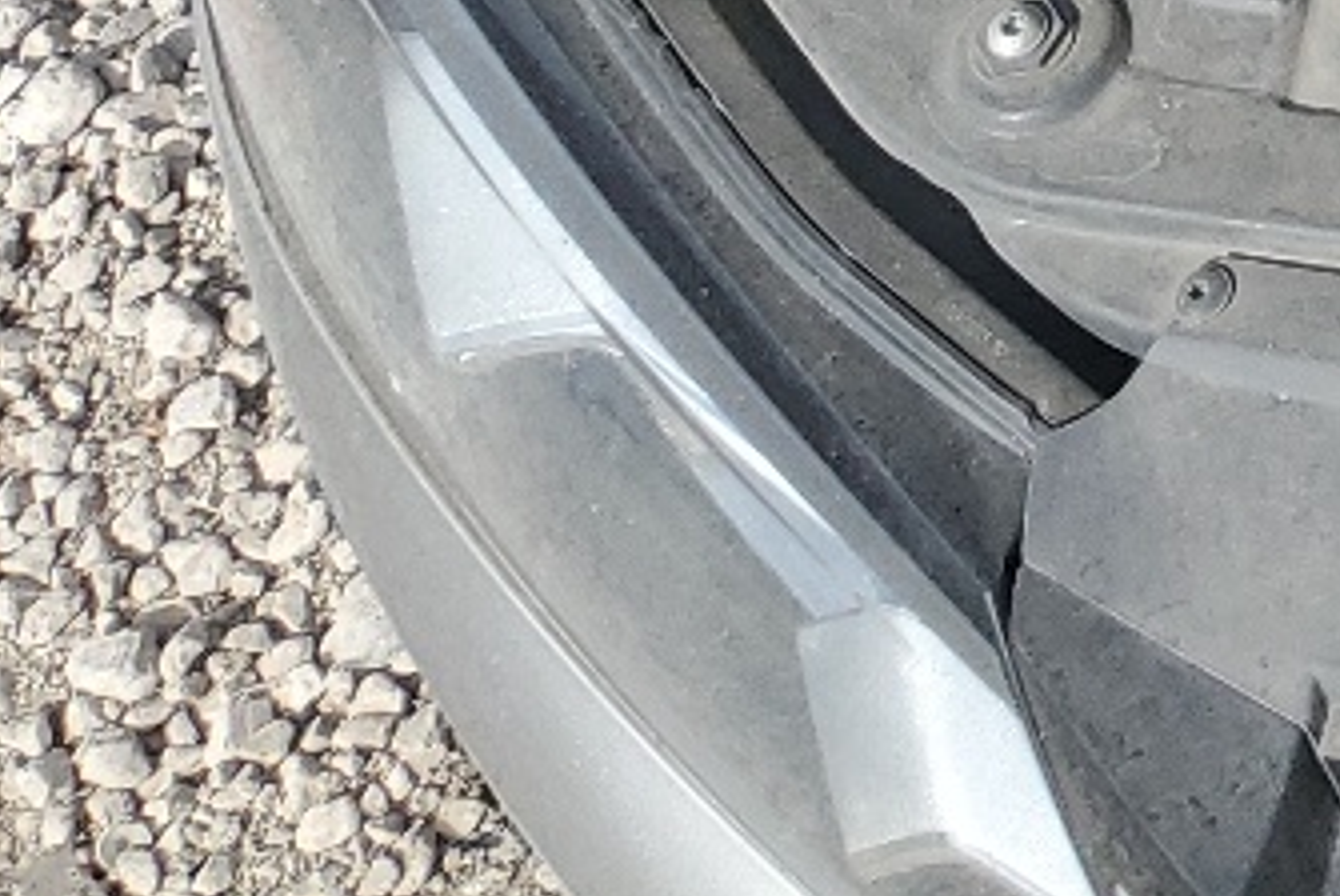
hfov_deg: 12.6
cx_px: 3132
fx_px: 4806
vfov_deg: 9.5
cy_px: -1256
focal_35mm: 129
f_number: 1.5
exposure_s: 1/2000
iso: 50
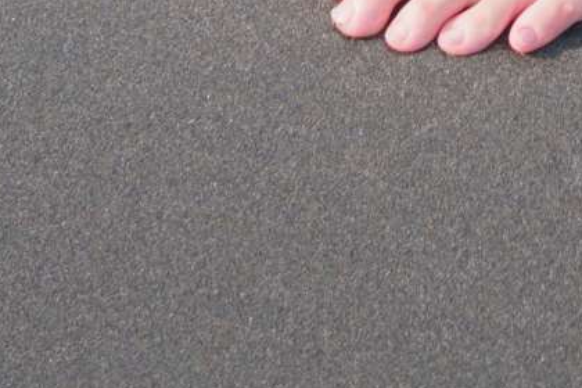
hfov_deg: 7.1
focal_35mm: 289
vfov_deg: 4.5
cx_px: 730
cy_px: -841
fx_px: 4672
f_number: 2.2
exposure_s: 1/2000
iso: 100
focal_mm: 30
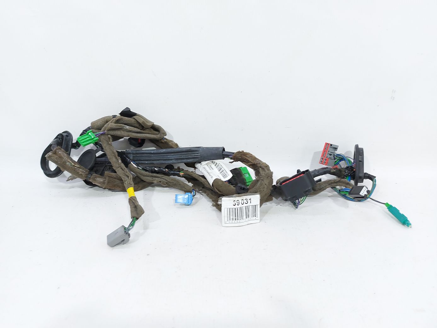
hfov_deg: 71.6
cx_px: 218
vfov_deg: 56.8
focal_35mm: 24
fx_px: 303
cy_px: 164
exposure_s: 1/50
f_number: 1.8
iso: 80
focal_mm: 5.23
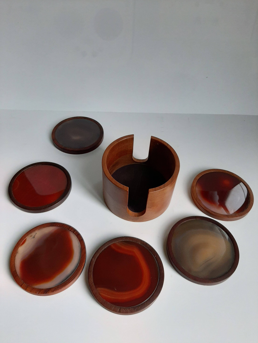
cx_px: 129
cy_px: 172
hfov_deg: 53.1
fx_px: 258
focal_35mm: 26
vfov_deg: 67.3
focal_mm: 3.93
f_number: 1.7
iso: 200
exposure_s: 1/50
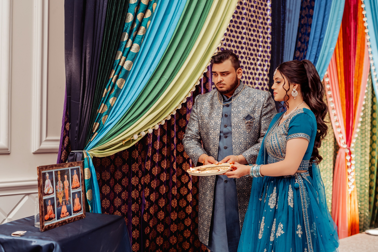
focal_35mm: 50
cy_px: 126
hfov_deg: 39.6
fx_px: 525
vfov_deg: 27.0
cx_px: 189
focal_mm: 50
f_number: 2.5
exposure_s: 1/160
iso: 125
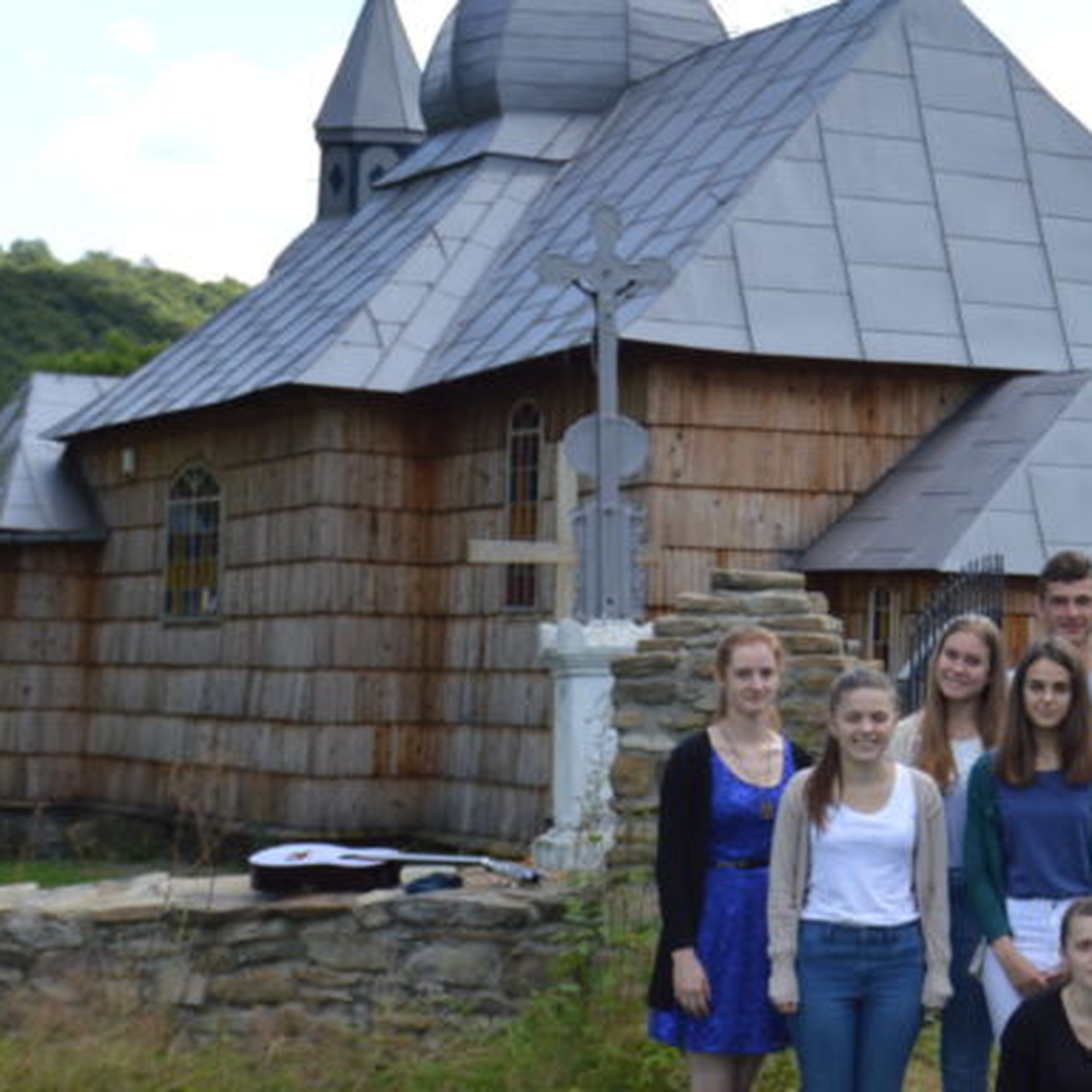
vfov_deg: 18.3
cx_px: 1172
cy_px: 377
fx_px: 3391
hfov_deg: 17.7
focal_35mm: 95
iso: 100
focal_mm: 28
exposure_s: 1/160
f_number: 6.3
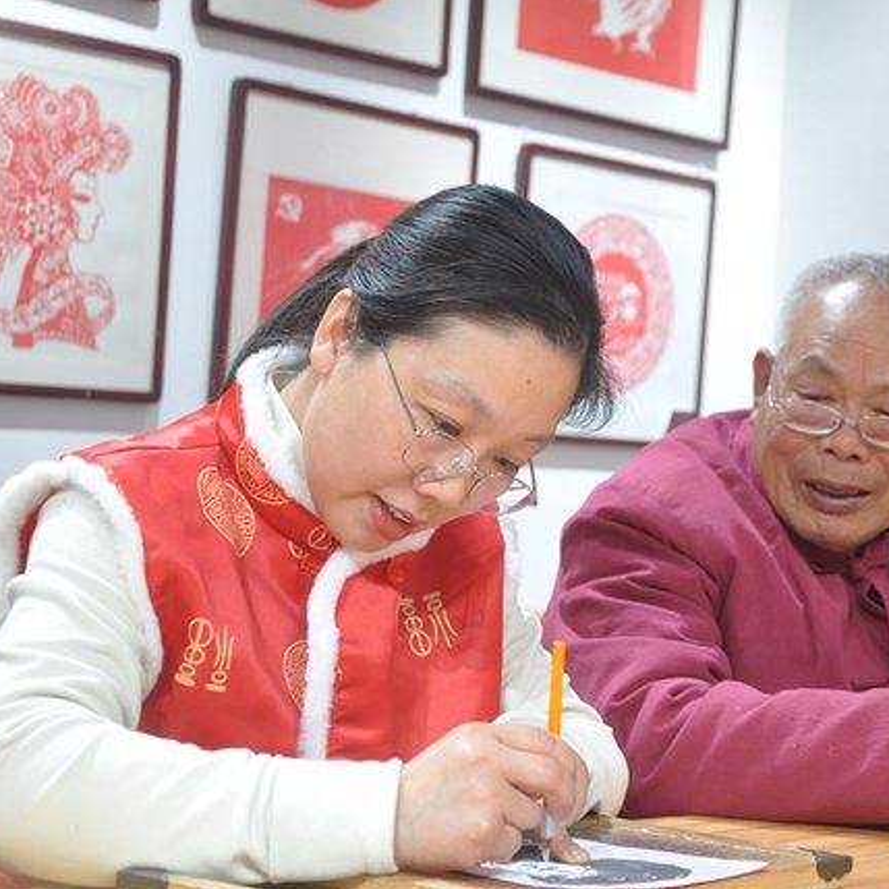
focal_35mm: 81
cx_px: 589
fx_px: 2354
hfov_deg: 21.3
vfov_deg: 21.4
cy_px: 443
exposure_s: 1/40
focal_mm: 42
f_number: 6.3
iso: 500
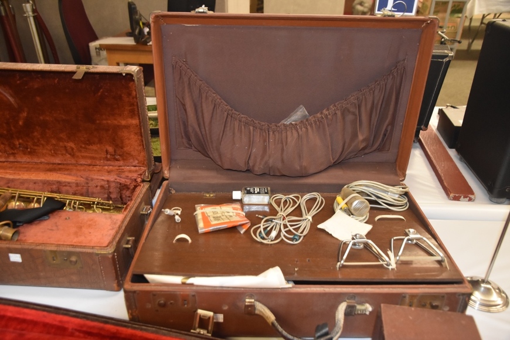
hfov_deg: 67.4
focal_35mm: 27
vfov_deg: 47.9
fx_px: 382
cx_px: 255
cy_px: 170
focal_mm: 18
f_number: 3.5
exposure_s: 1/60
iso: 2800
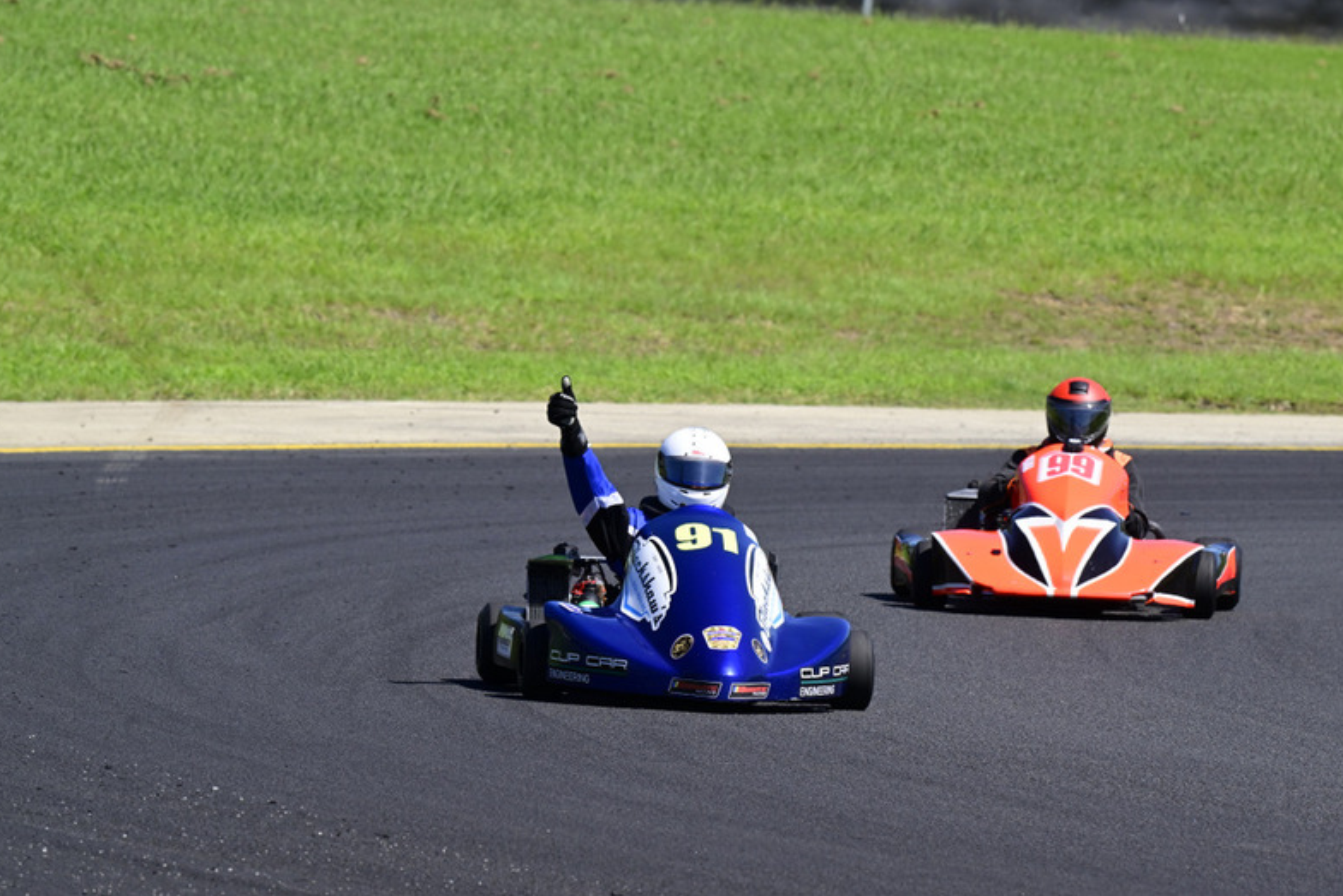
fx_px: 14476
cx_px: 675
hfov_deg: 5.3
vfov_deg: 3.5
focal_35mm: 388
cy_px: 444
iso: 500
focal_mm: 380
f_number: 11
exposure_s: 1/640
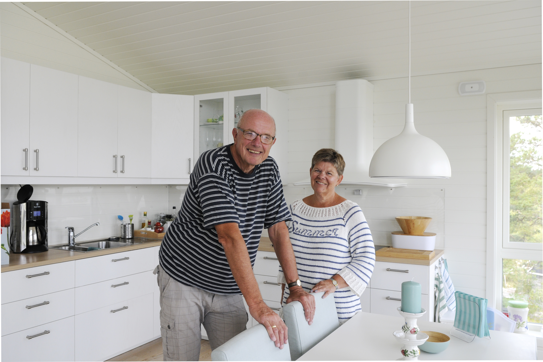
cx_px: 272
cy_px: 181
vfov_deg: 43.6
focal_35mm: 30
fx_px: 452
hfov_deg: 61.9
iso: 400
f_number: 5.6
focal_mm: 20
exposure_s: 1/125
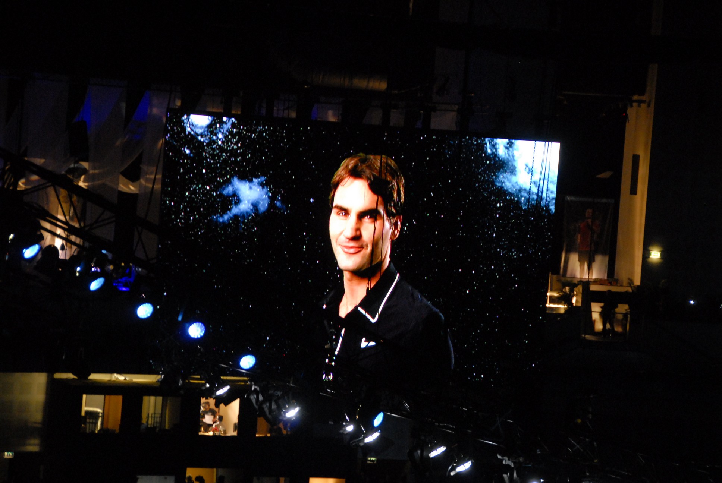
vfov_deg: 8.7
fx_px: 3163
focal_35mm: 158
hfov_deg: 13.0
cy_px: 242
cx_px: 361
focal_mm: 105
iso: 1000
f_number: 5.3
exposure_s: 1/20
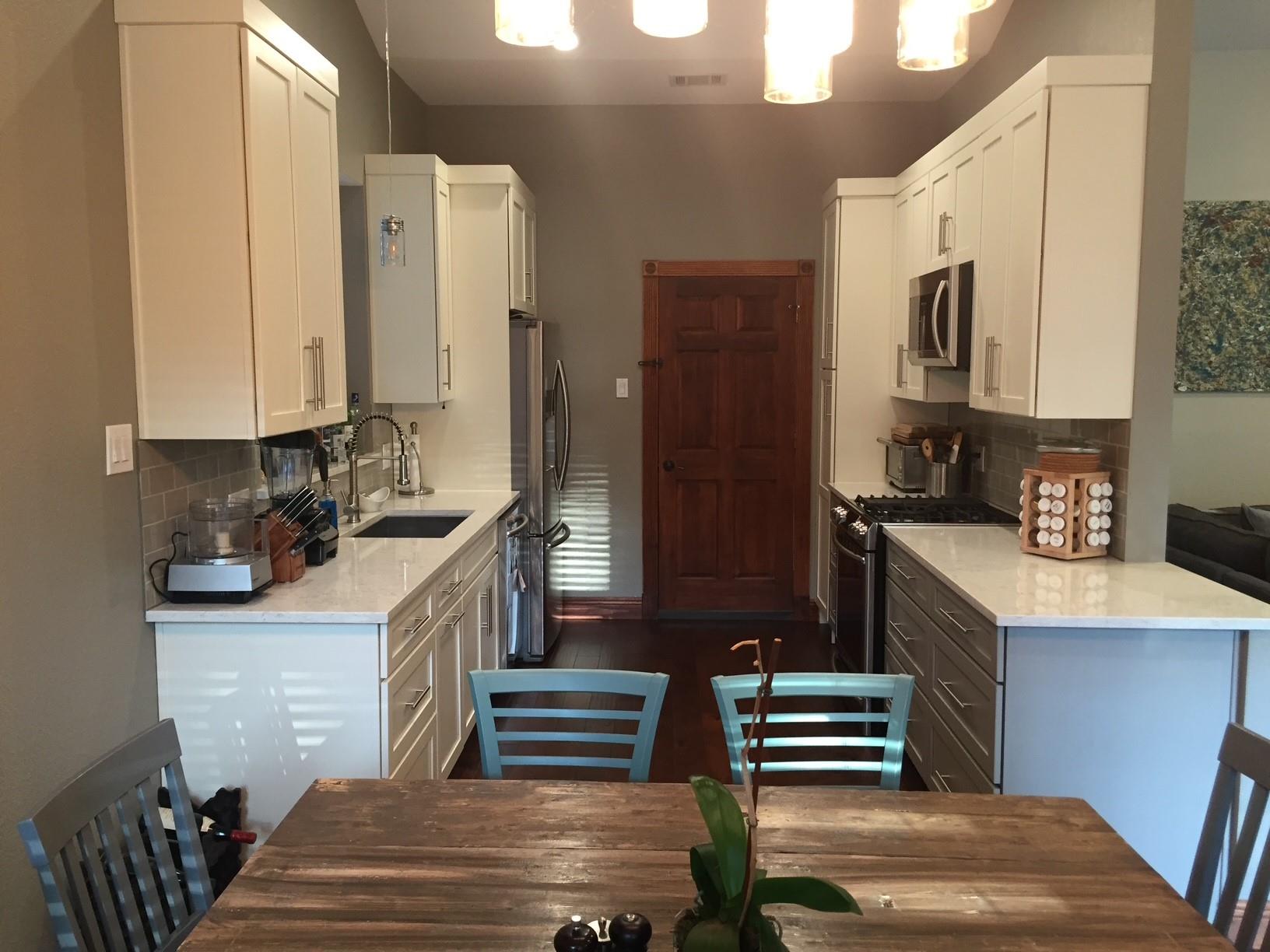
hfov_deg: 61.7
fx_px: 1064
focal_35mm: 29
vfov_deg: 48.2
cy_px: 476
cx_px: 635
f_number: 2.2
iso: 125
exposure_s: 1/30
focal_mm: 4.15
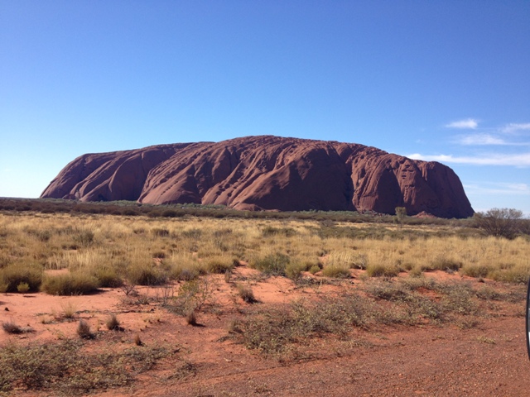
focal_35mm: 35
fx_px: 536
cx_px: 265
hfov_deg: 52.6
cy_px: 198
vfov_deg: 40.7
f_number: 2.4
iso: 50
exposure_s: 1/1284
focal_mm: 4.28
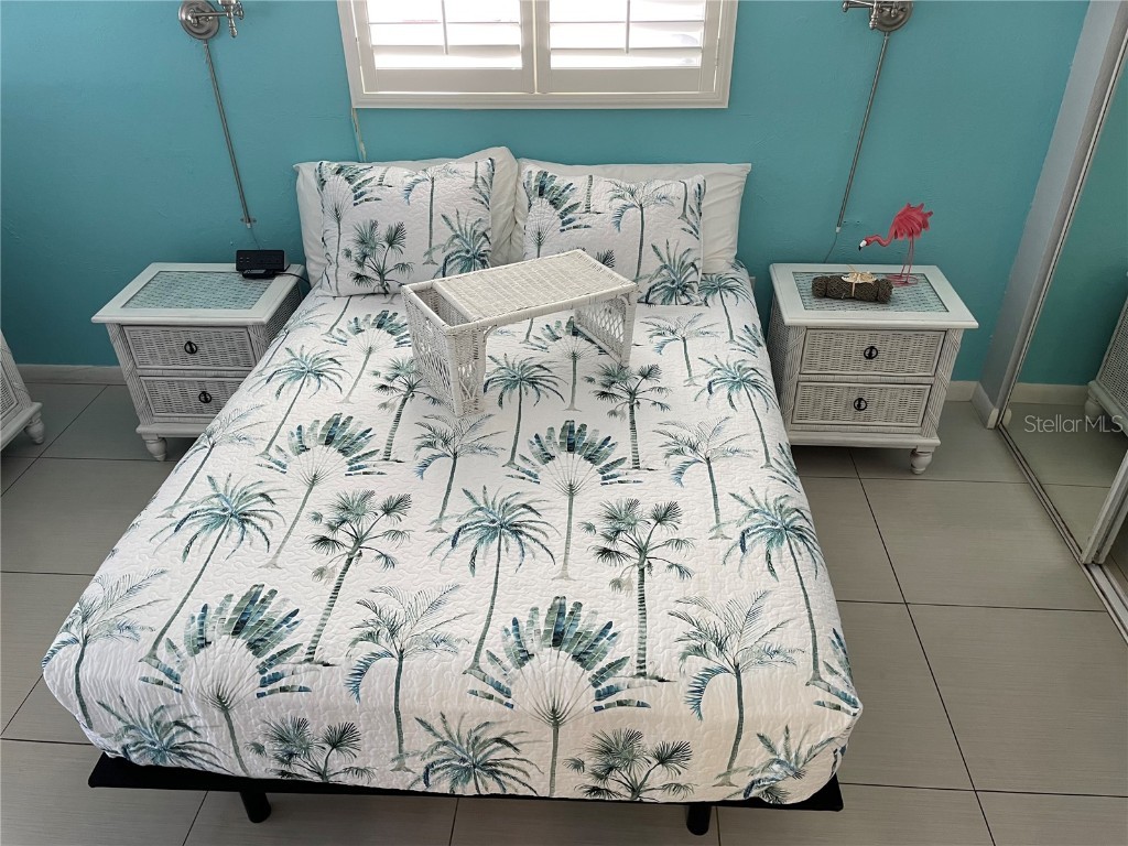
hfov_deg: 67.3
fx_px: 847
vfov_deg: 53.1
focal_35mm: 26
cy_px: 423
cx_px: 564
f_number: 1.6
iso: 100
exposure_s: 1/60
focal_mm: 4.2
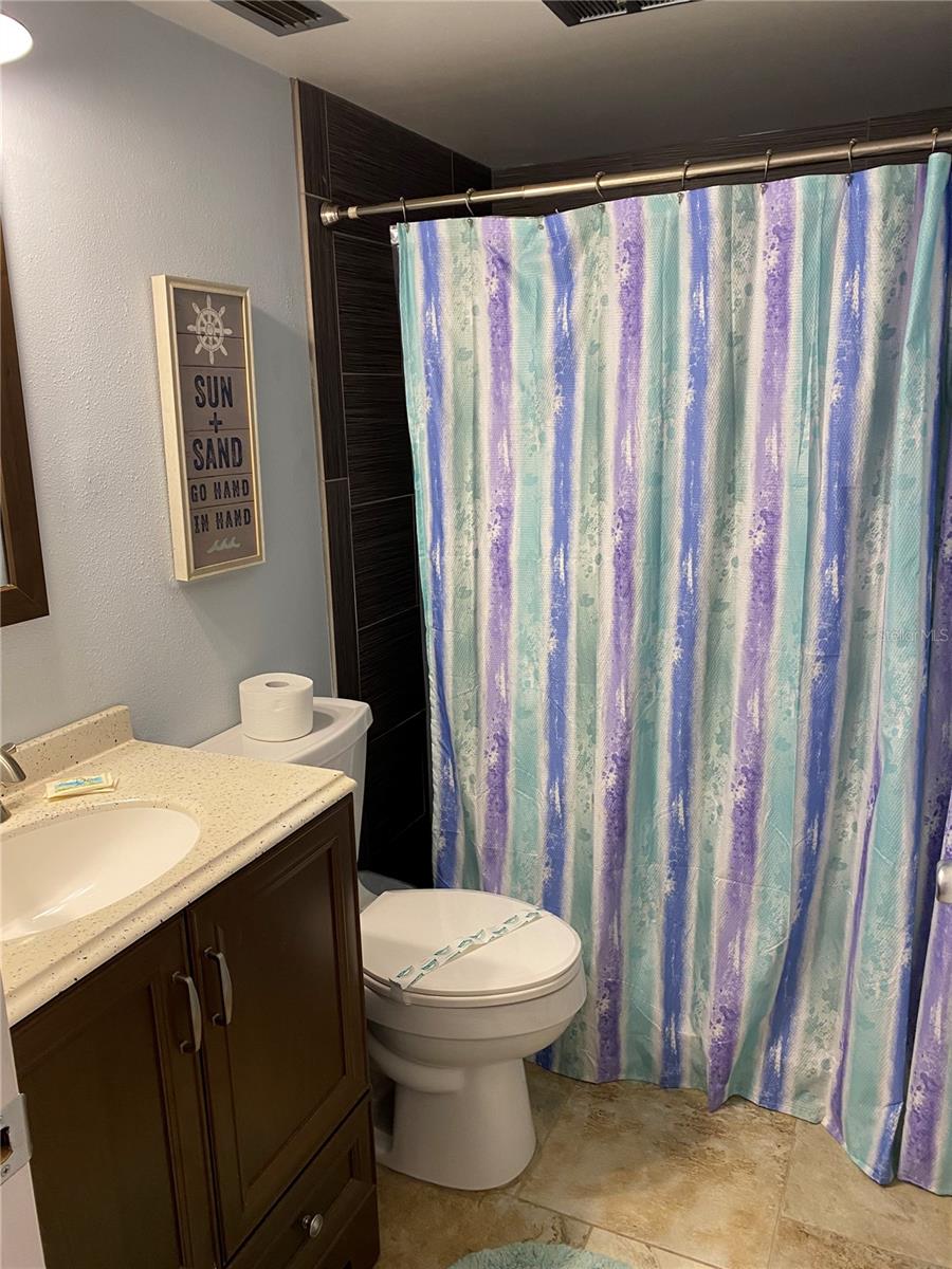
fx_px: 953
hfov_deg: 53.1
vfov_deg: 67.3
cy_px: 634
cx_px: 476
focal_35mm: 26
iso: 125
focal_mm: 4.25
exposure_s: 1/60
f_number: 1.8
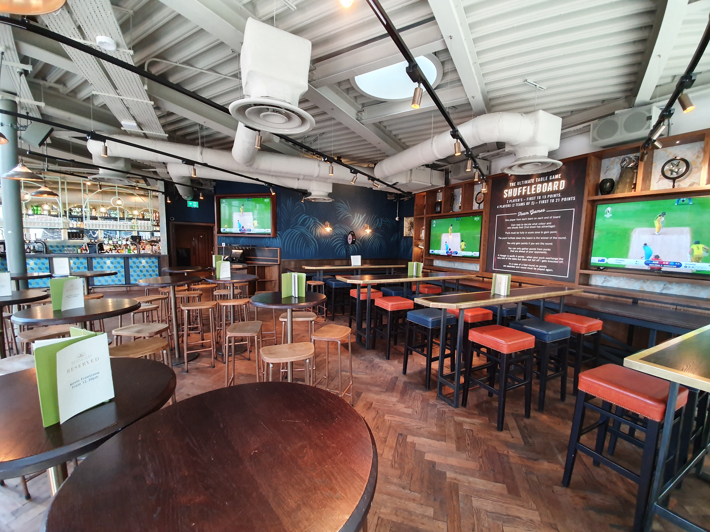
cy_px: 266
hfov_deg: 106.2
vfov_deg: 89.9
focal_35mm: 13
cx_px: 355
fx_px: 267
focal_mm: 1.8
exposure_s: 1/50
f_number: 2.2
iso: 320
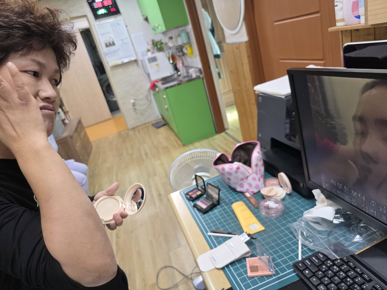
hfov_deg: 73.9
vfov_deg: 58.9
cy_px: 145
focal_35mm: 23
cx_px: 194
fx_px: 257
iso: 200
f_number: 1.7
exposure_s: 1/180
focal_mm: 6.3
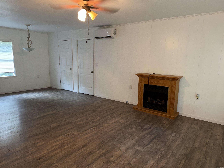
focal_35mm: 24
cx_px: 112
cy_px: 84
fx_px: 155
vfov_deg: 56.8
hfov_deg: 71.6
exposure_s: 1/16
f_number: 1.78
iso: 80
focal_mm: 6.76
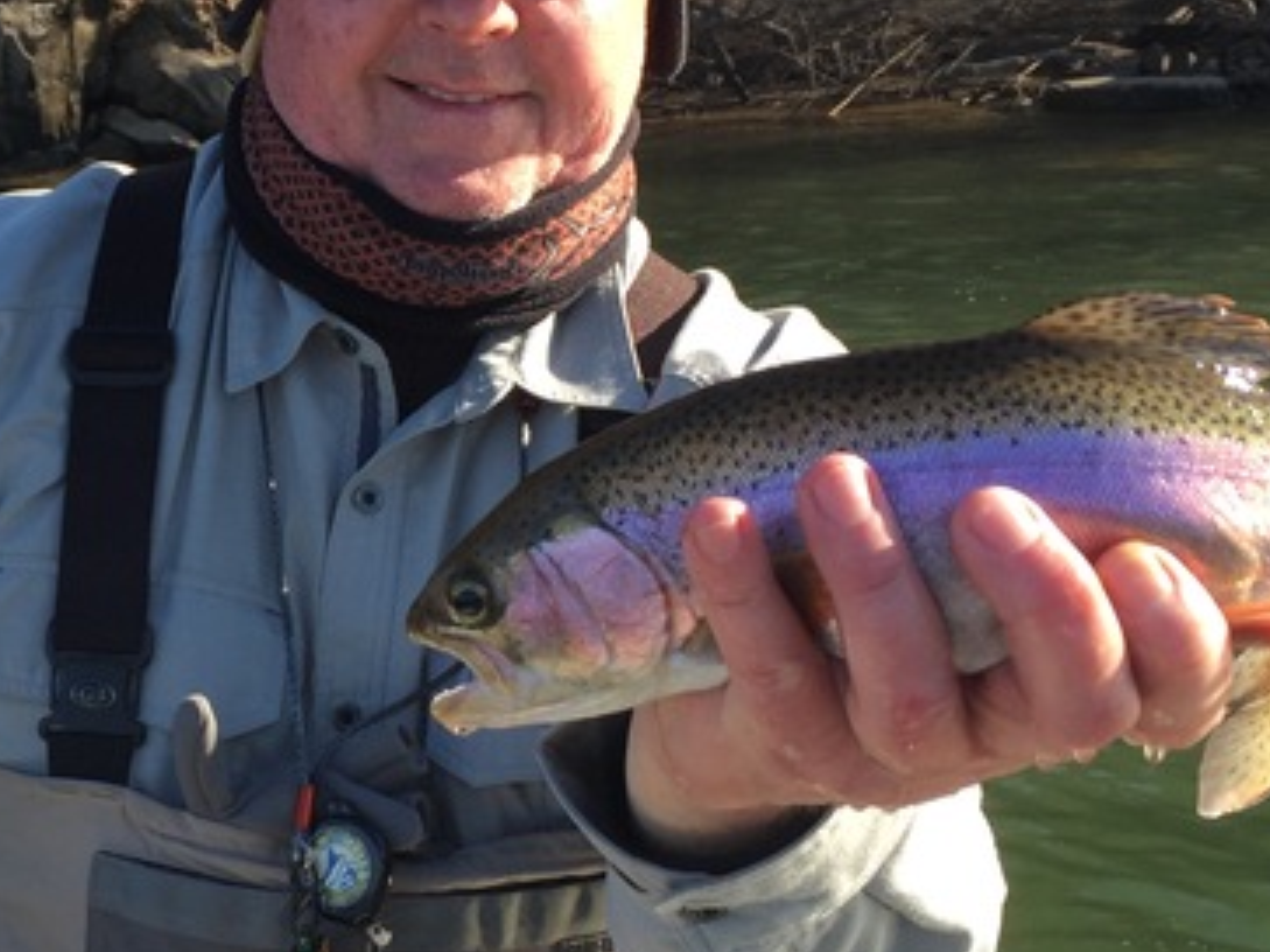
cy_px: 483
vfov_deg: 22.9
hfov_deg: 29.2
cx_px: 168
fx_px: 2347
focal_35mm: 64
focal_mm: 4.15
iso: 32
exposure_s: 1/542
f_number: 2.2
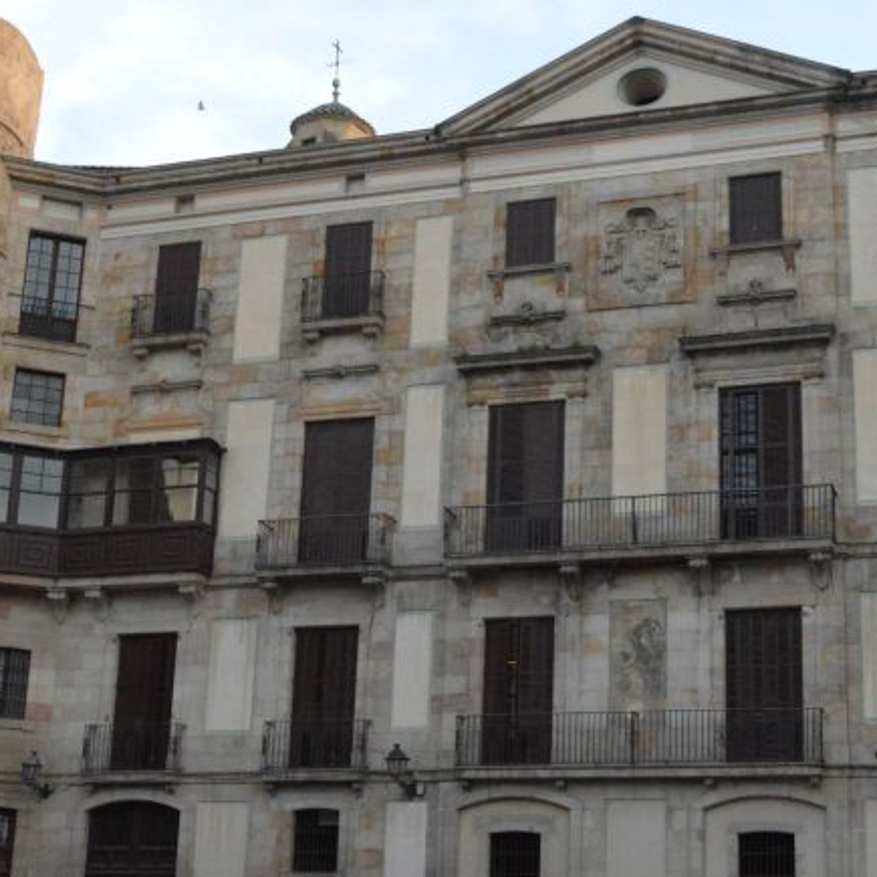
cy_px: 513
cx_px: 536
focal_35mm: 54
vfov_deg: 31.6
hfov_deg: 31.5
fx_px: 1548
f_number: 9
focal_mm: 18
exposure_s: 1/320
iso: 3200
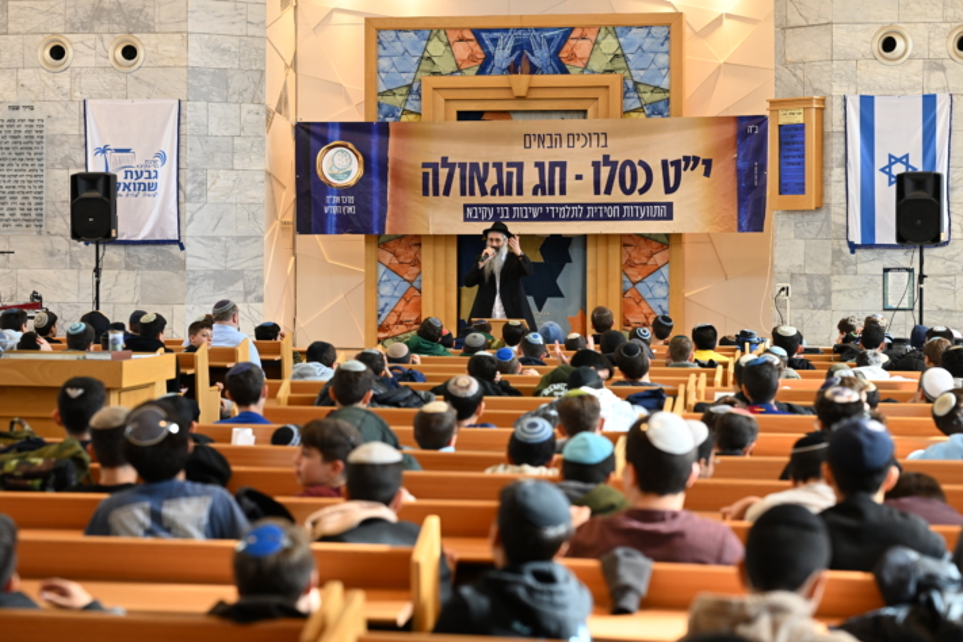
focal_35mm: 85
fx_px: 2274
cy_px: 321
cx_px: 482
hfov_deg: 23.9
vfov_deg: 16.1
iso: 800
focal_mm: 85
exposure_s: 1/320
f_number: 3.5
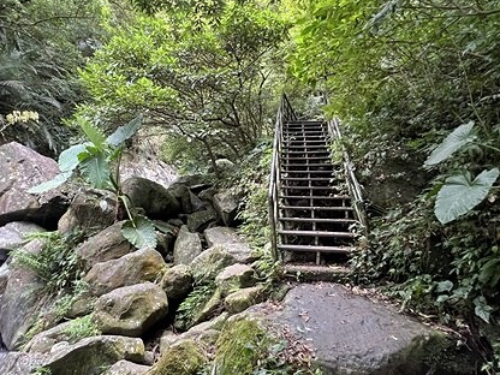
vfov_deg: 65.6
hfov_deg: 81.7
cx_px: 239
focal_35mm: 20
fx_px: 289
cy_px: 160
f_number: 1.8
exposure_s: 1/63
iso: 250
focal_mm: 1.57
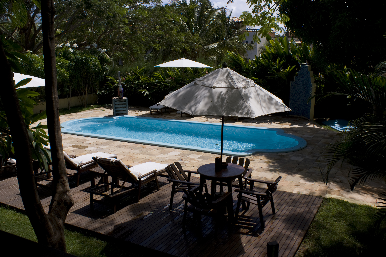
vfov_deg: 36.8
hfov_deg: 53.2
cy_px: 128
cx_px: 193
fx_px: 386
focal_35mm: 36
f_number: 10
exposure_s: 1/320
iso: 100
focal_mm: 24
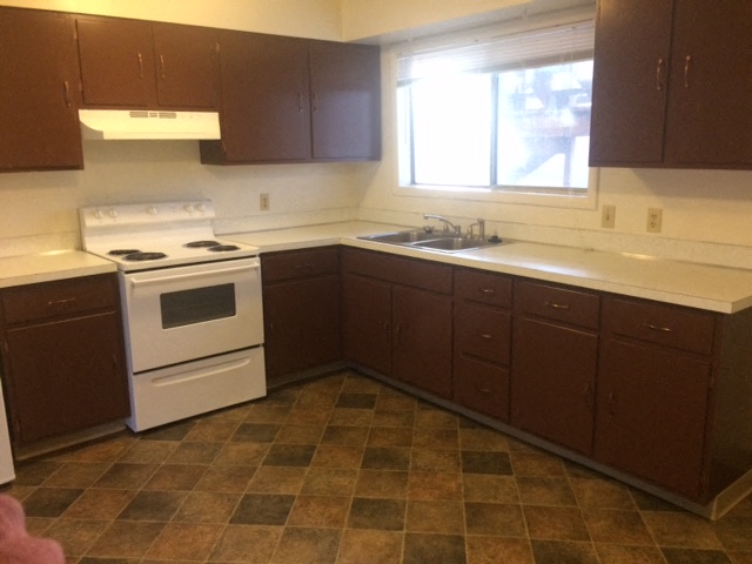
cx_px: 376
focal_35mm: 29
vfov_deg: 48.2
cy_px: 282
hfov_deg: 61.7
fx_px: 630
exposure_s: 1/30
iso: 200
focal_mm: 4.15
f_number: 2.2
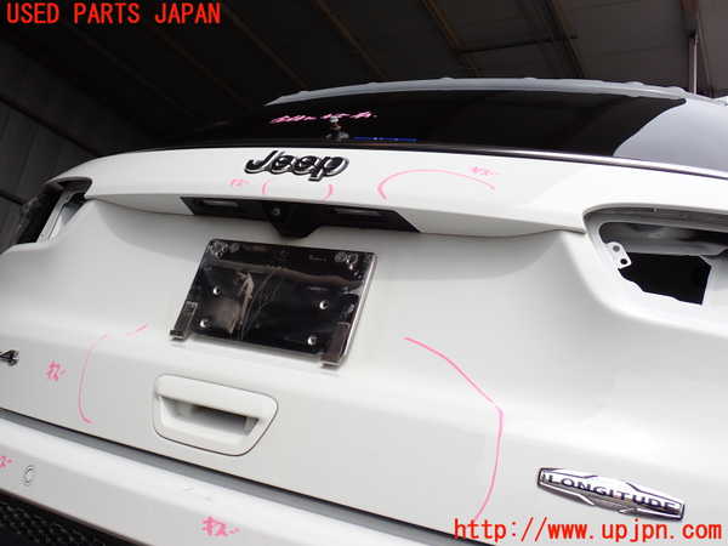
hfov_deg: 51.4
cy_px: 273
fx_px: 757
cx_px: 364
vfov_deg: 39.7
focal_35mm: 36
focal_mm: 6.37
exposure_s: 1/640
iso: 100
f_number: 3.5
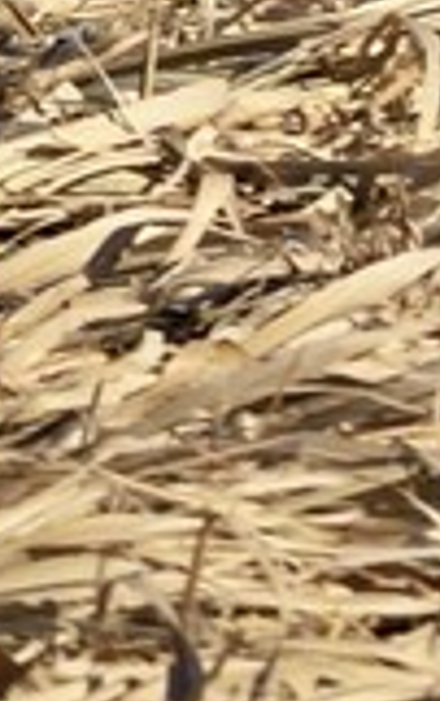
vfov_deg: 1.7
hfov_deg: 1.0
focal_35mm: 1266
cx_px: -2366
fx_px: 24225
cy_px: -1089
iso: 200
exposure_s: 1/320
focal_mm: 125
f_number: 14
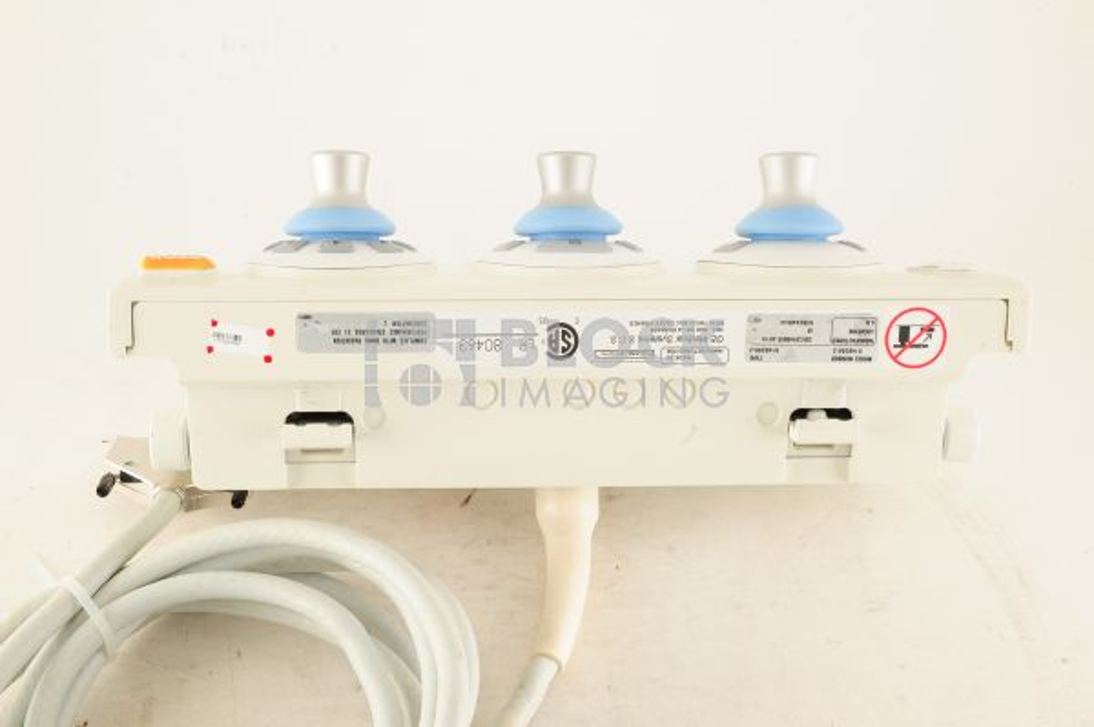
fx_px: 1518
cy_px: 364
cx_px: 547
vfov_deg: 26.9
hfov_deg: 39.6
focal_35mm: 50
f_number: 13
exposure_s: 1/125
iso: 1600
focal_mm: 50
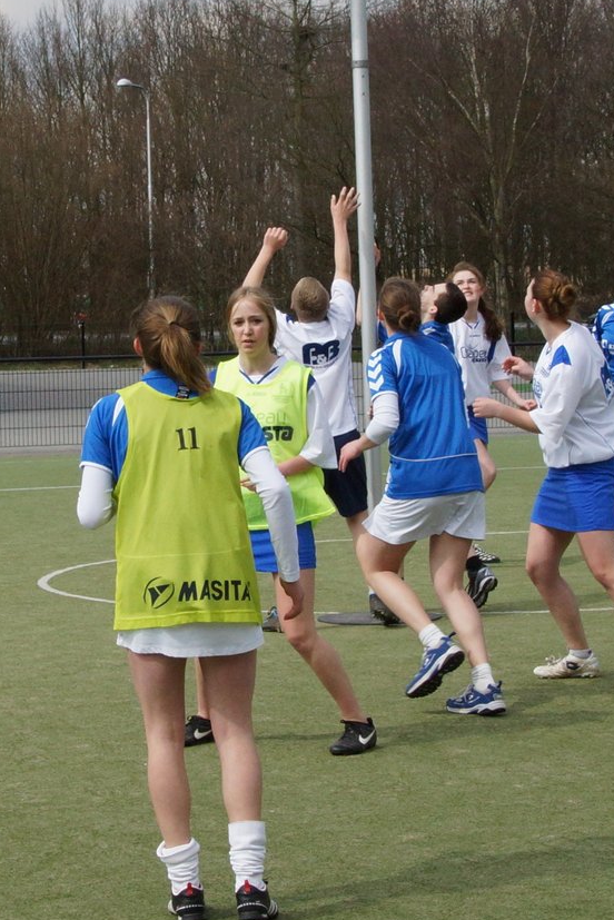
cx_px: 359
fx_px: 1329
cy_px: 382
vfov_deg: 38.1
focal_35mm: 52
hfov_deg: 26.0
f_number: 11
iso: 640
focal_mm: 28
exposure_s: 1/800
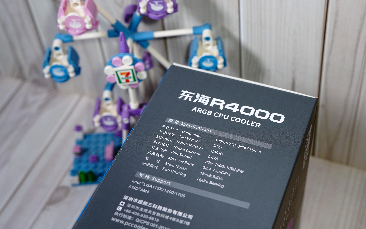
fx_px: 589
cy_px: 98
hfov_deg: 34.5
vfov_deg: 22.0
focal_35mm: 59
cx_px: 206
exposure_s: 1/125
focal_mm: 50
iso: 800
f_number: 5.6
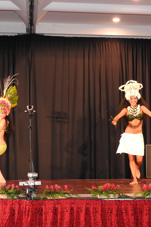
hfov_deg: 19.7
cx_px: 67
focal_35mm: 69
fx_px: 434
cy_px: 113
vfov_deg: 29.2
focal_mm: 8.1
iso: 400
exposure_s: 1/30
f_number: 4
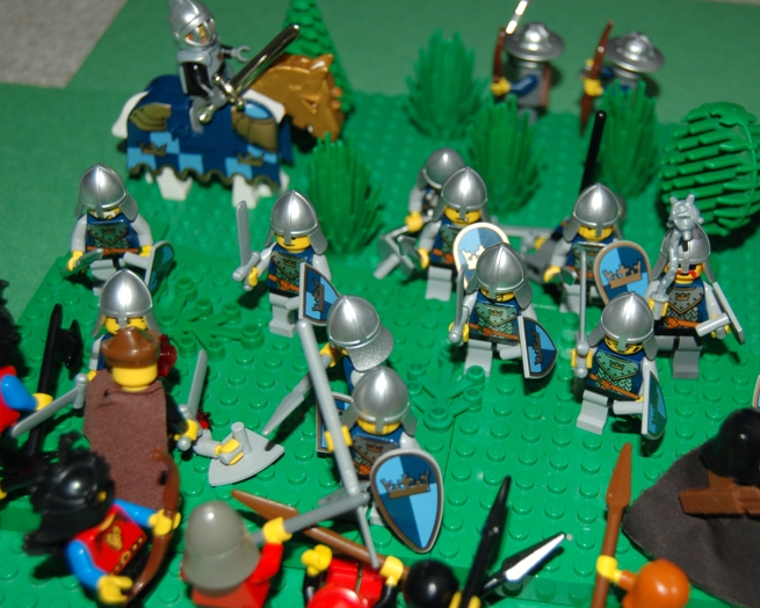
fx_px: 1237
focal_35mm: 55
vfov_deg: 27.6
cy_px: 302
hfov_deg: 34.0
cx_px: 461
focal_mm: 32
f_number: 4.5
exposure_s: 1/60
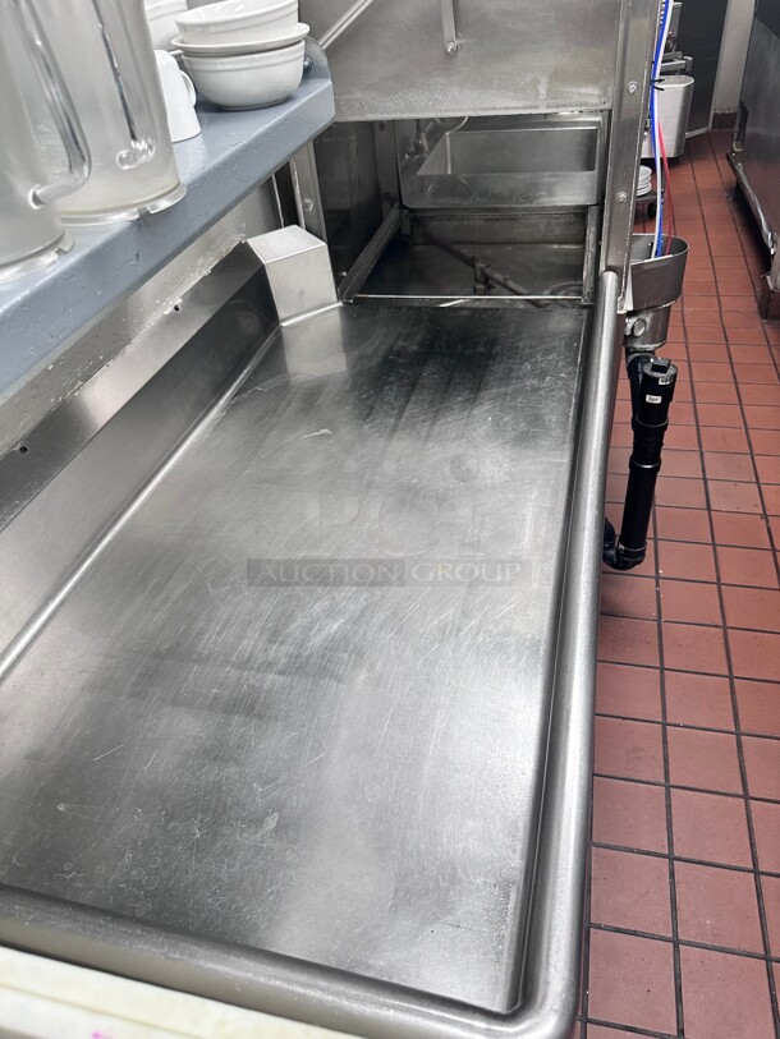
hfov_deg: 56.8
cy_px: 520
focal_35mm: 24
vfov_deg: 71.6
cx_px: 390
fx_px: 721
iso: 250
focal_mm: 6.86
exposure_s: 1/78
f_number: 1.78
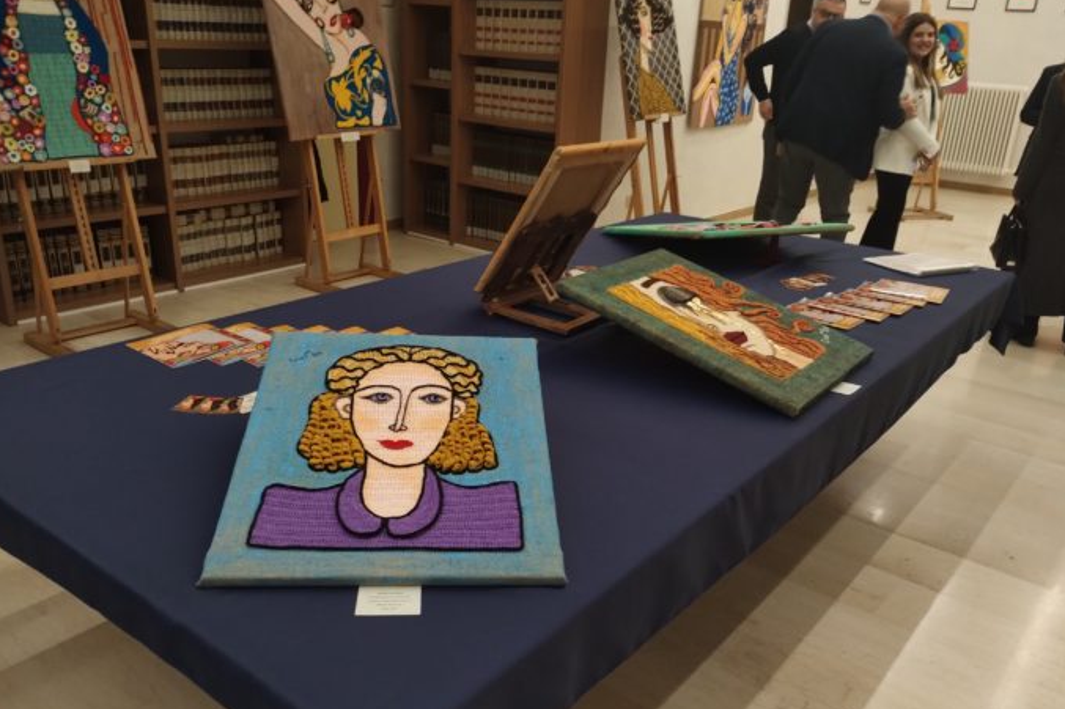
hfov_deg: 61.9
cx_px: 533
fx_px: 887
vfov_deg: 43.5
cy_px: 401
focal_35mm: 30
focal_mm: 4.27
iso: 741
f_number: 1.8
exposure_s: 1/30
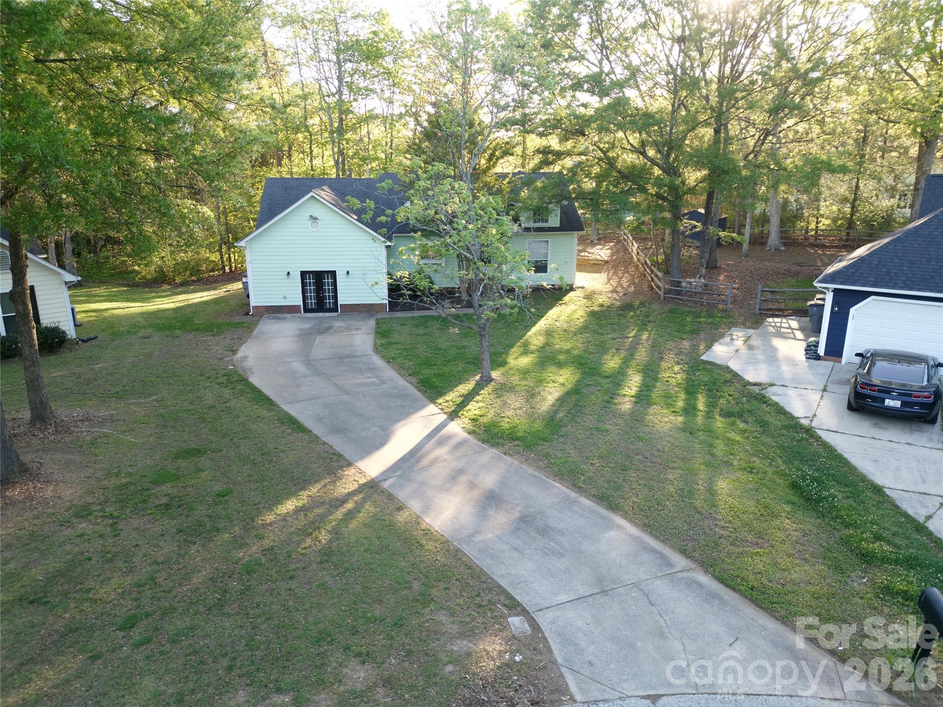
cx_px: 472
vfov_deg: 56.8
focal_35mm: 24
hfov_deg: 71.6
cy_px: 354
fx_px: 654
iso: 200
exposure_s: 1/250
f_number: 1.7
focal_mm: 6.72
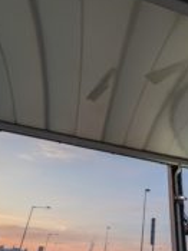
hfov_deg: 42.8
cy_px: 159
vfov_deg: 56.1
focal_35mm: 32
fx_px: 232
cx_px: 139
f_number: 2.2
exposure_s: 1/962
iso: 52
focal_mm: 1.83
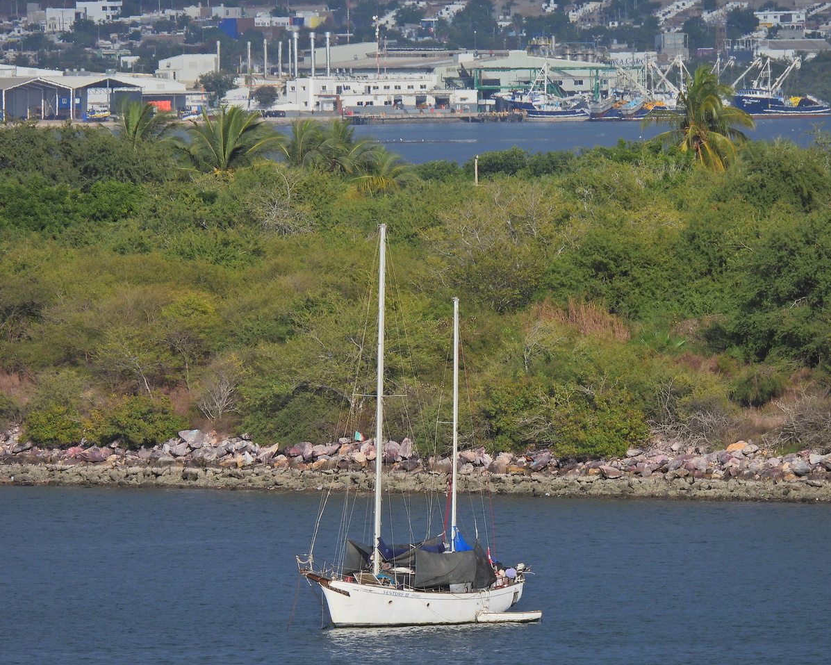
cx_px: 400
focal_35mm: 679
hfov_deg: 2.9
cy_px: 332
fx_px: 16701
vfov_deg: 2.3
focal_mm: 116
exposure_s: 1/1250
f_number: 5.6
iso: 100
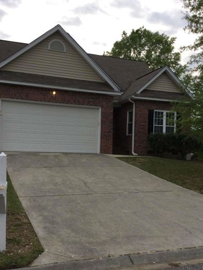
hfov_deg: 36.8
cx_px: 108
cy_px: 162
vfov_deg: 47.6
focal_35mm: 39
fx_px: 305
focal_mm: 3.3
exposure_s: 1/182
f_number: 2.4
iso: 25
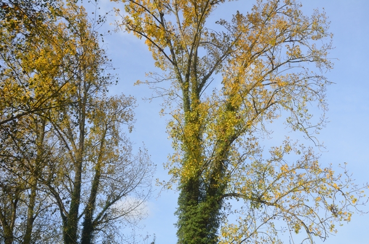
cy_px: 122
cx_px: 184
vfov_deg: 39.8
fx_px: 337
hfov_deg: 57.3
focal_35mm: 33
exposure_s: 1/125
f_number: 11
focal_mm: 22
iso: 160
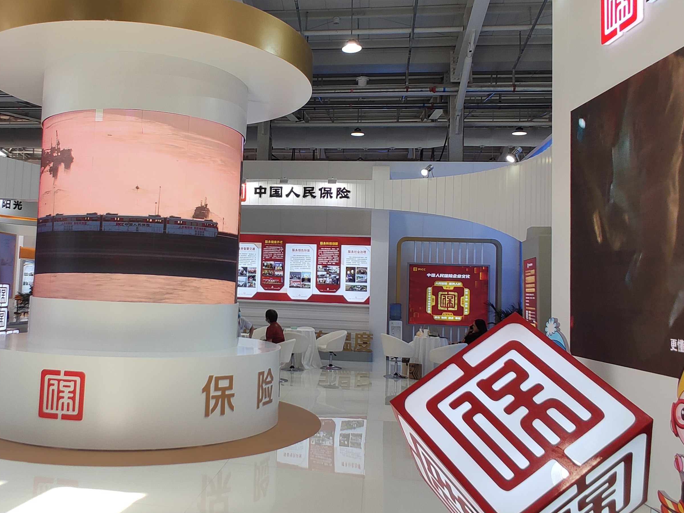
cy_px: 240
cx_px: 258
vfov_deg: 48.2
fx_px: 573
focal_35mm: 29
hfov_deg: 60.8
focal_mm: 2.25
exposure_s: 1/100
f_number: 2.2
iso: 109
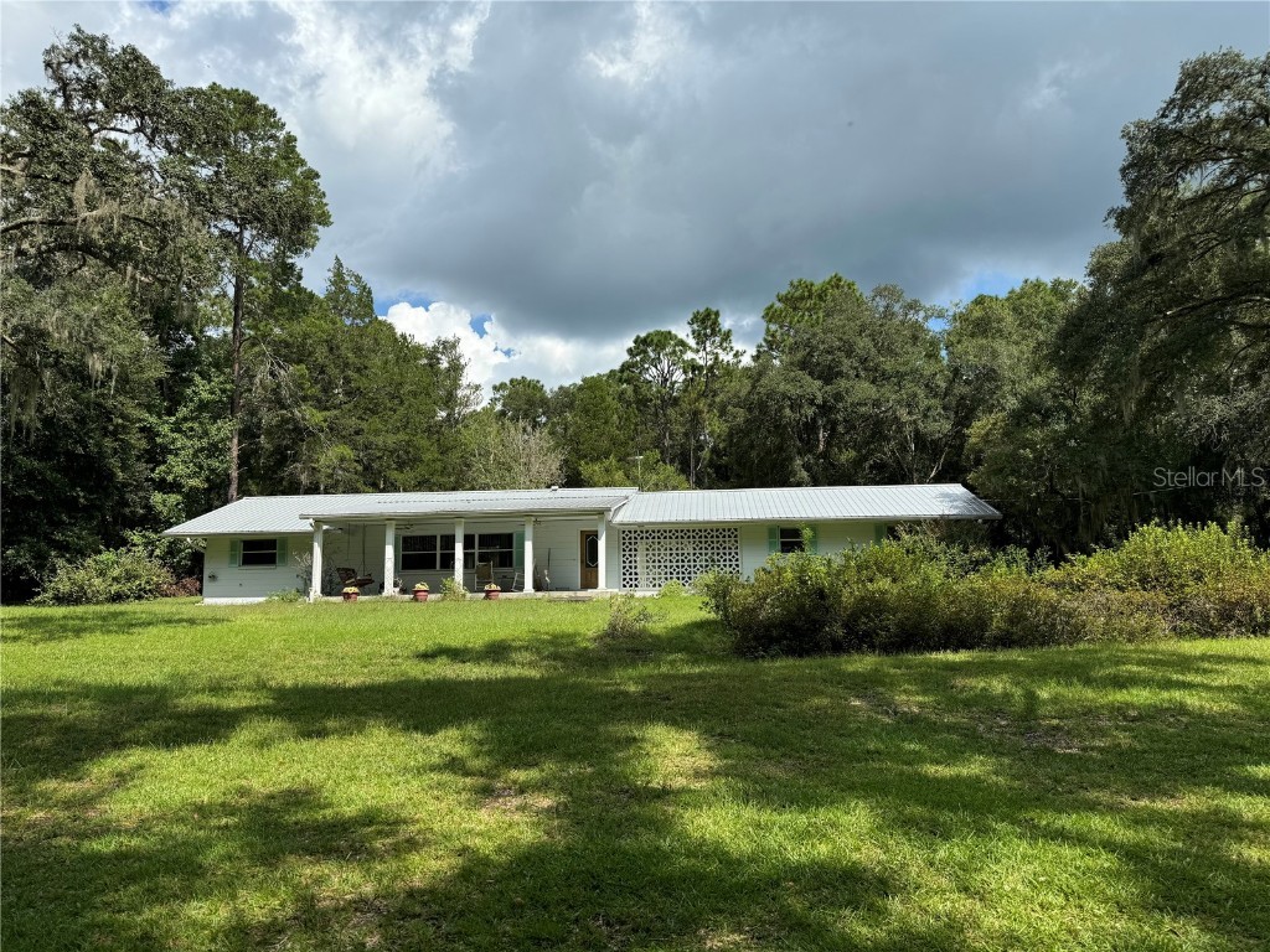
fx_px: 881
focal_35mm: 24
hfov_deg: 71.6
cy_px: 476
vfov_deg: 56.8
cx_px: 635
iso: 80
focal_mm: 6.76
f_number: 1.78
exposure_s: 1/3597
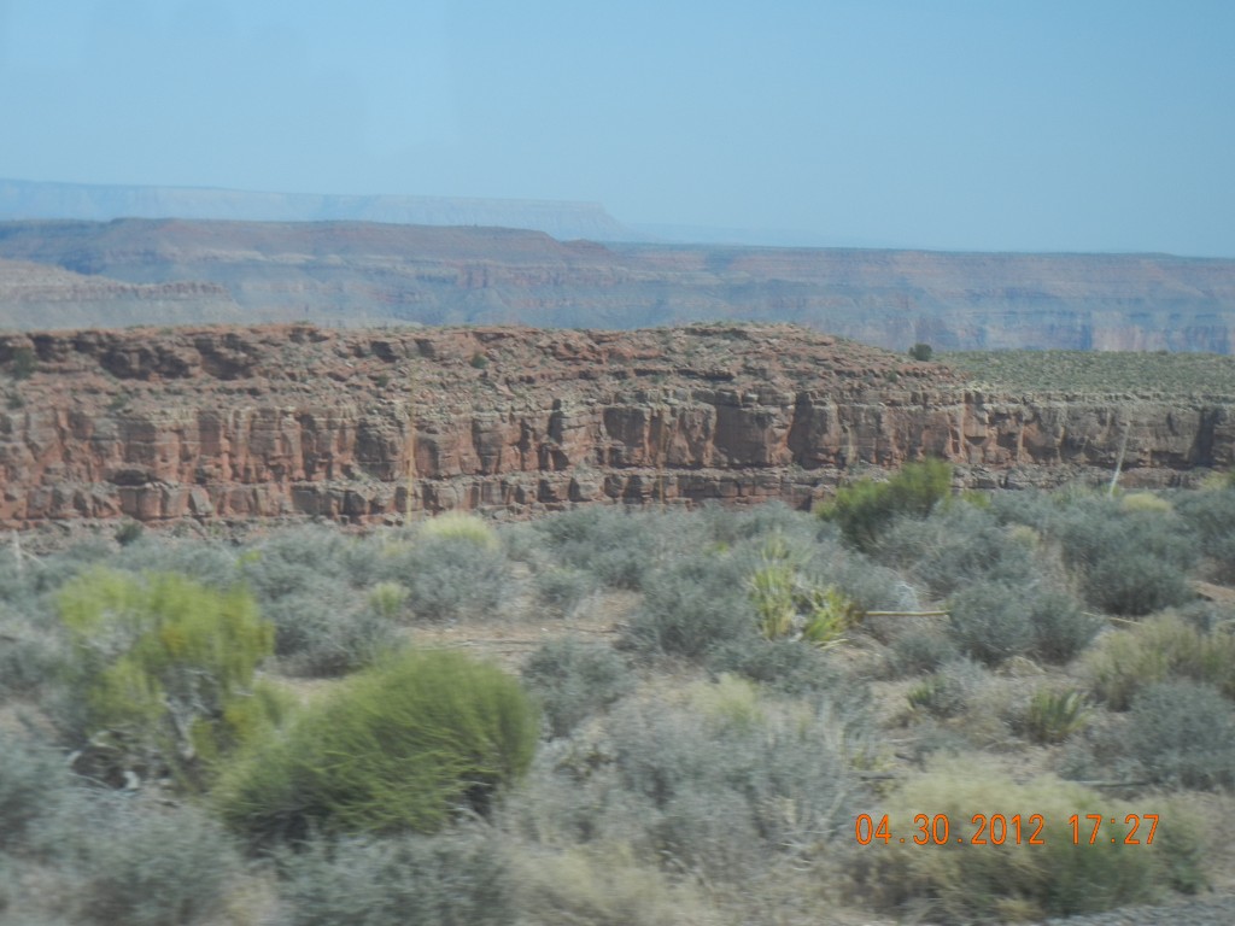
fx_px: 3639
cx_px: 618
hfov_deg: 19.3
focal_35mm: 102
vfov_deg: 14.5
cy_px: 463
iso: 160
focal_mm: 18.3
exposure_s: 1/273
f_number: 4.5
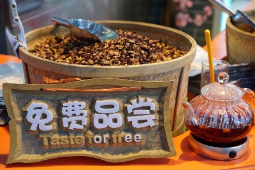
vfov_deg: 18.2
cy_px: 85
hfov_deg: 27.0
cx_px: 128
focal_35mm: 75
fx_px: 531
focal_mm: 50
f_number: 5
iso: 3200
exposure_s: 1/400
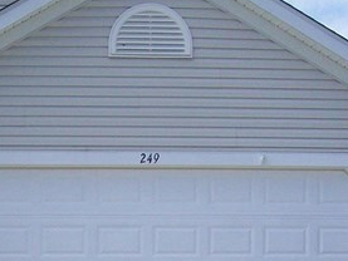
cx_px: 21
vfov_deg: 11.0
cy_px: 302
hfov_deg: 14.6
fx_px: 1338
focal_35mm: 133
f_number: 4.8
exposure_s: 1/500
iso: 64
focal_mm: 6
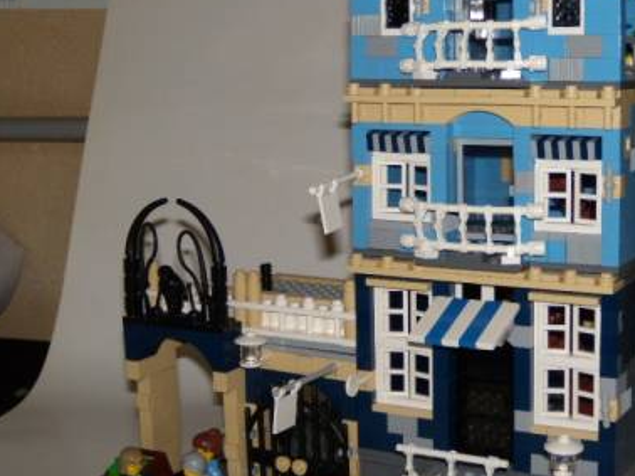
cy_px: 224
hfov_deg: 31.2
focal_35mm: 61
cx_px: 467
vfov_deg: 24.0
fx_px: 1118
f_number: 3.6
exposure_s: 1/30
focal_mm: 6.4
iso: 80
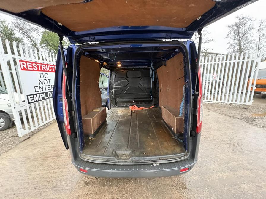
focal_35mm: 14
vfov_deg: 85.7
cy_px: 100
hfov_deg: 102.1
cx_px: 133
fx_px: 108
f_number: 2.2
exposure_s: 1/46
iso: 1000
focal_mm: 2.22
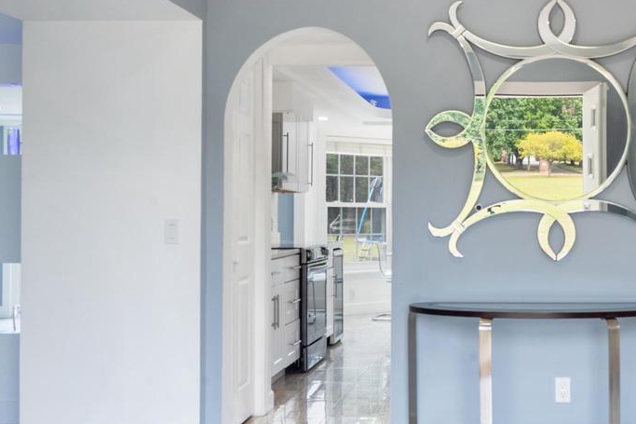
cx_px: 450
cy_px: 203
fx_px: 901
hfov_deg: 38.2
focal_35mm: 51
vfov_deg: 26.5
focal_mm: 34
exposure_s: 1/25
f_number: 9
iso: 400
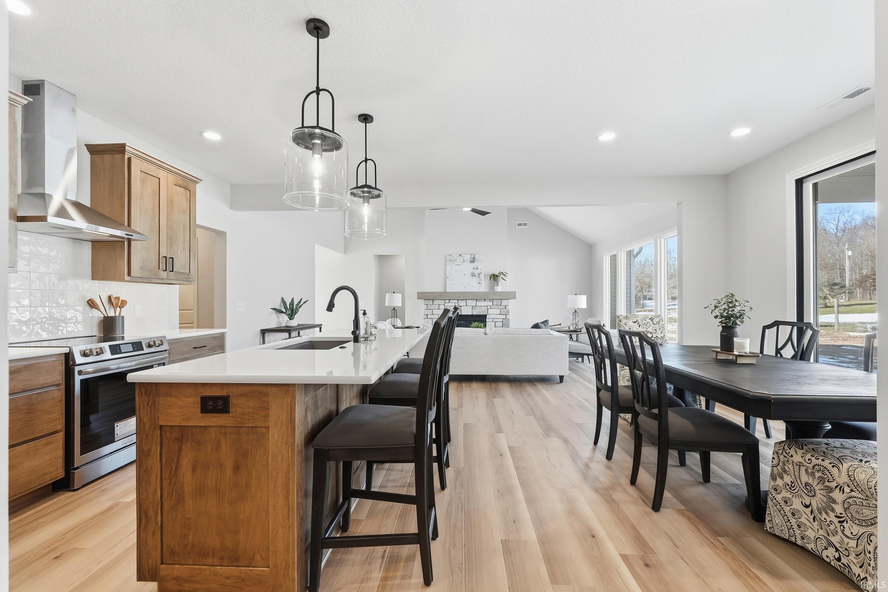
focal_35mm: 15
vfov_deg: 77.3
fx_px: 370
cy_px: 296
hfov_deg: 100.4
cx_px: 444
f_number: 4
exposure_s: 1/3200
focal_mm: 10
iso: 800
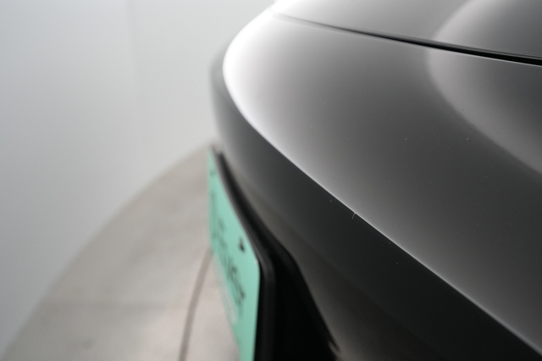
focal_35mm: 28
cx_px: 271
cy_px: 180
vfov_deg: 46.4
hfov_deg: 65.5
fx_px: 421
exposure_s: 1/100
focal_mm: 28
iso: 3200
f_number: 4.5
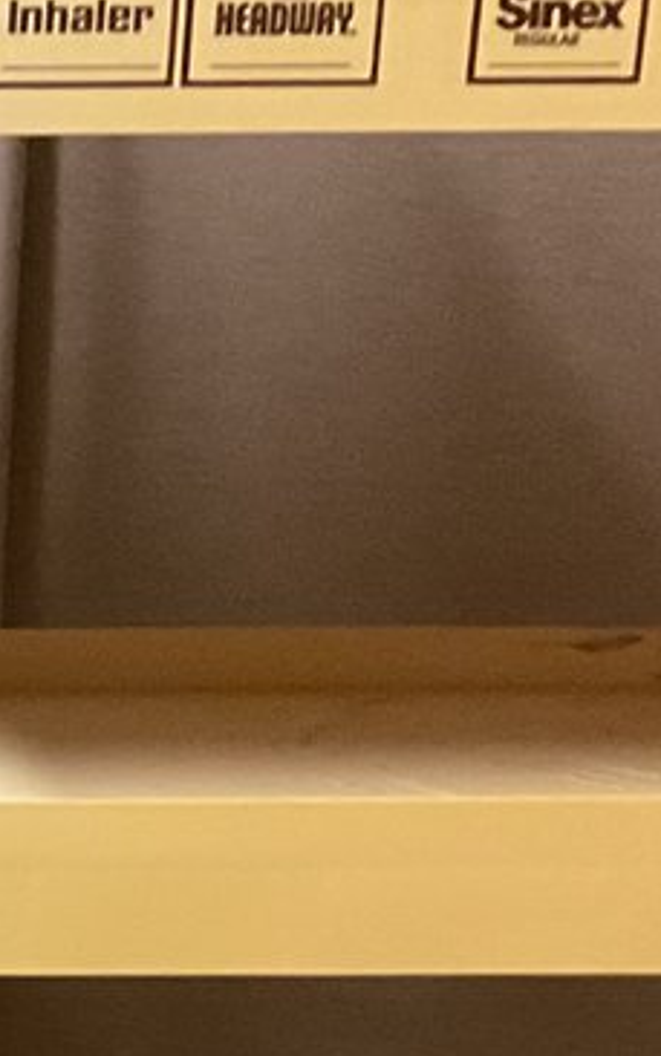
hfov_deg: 9.7
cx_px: -593
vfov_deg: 15.2
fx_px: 3658
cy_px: 1574
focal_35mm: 127
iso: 250
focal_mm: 3
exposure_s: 1/40
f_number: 1.8
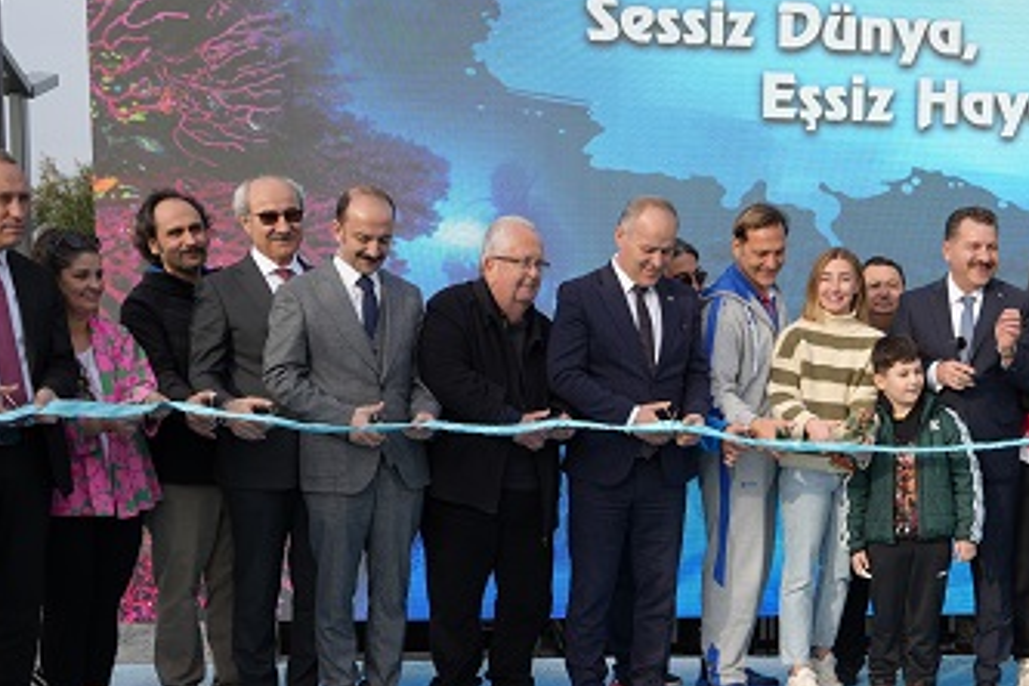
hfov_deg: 36.2
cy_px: 575
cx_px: 745
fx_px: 1543
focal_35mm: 54
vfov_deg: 24.5
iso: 100
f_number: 4.5
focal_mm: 30
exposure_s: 1/500
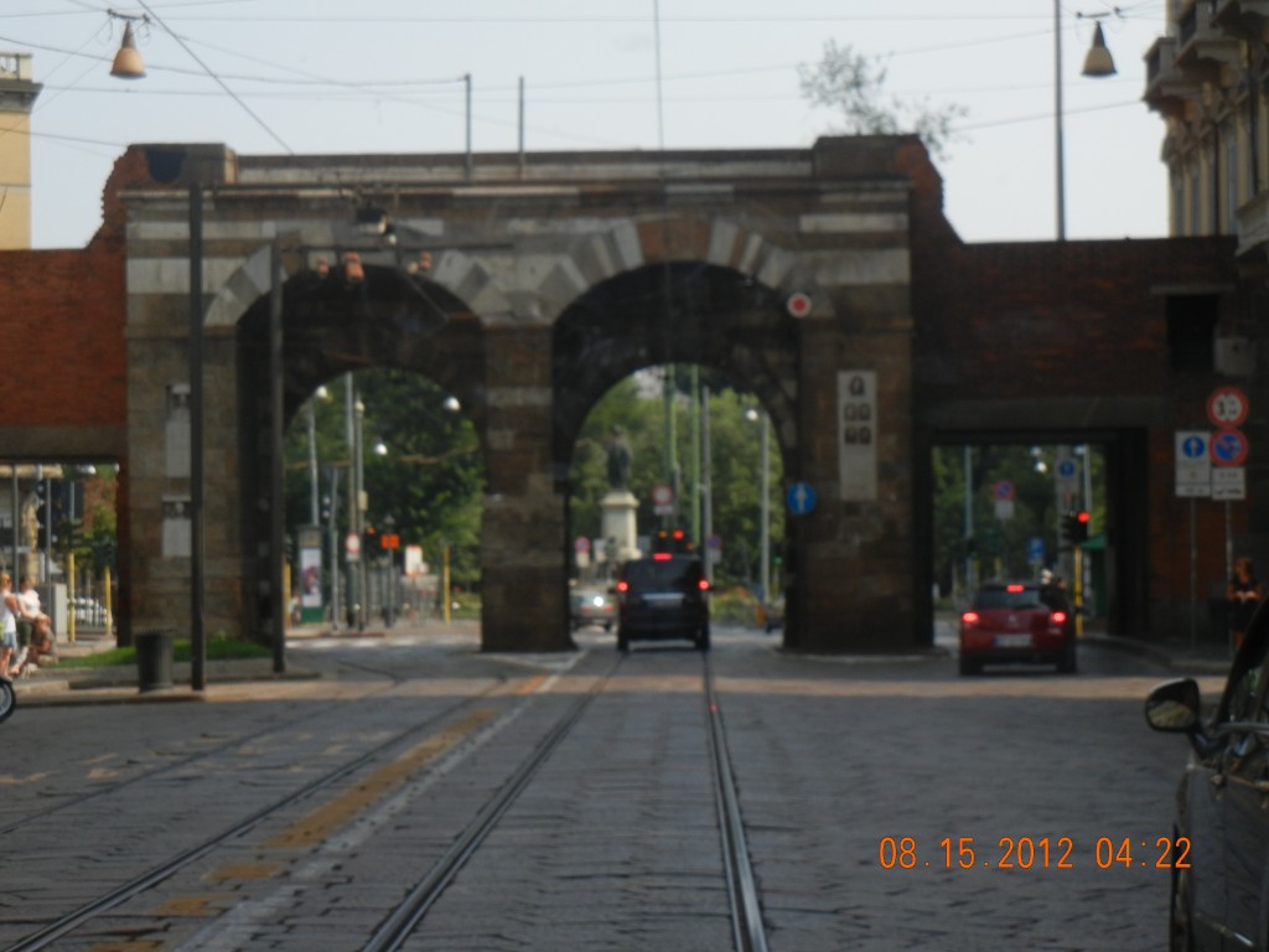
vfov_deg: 14.5
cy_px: 476
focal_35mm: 102
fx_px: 3739
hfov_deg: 19.3
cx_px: 634
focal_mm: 18.3
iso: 160
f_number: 4.5
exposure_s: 1/530
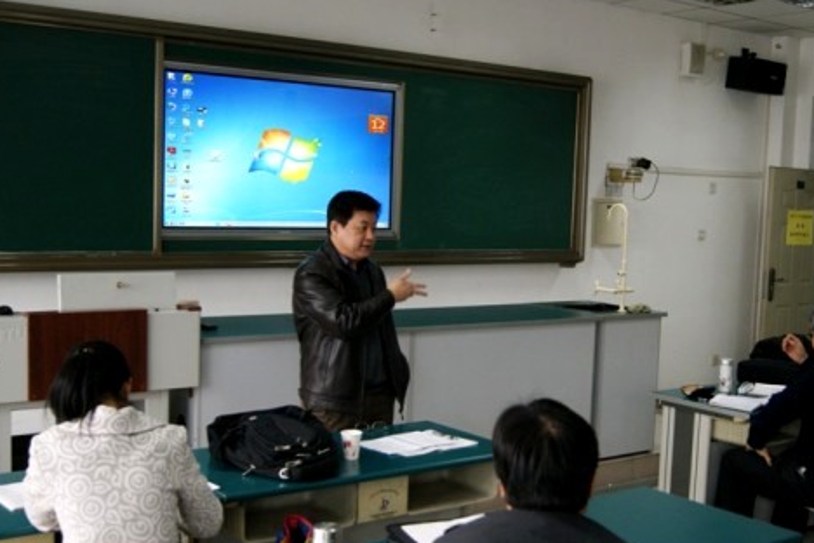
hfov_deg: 43.5
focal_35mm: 45
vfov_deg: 29.8
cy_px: 296
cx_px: 461
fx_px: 1017
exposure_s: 1/50
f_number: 4.5
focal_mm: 26
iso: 400
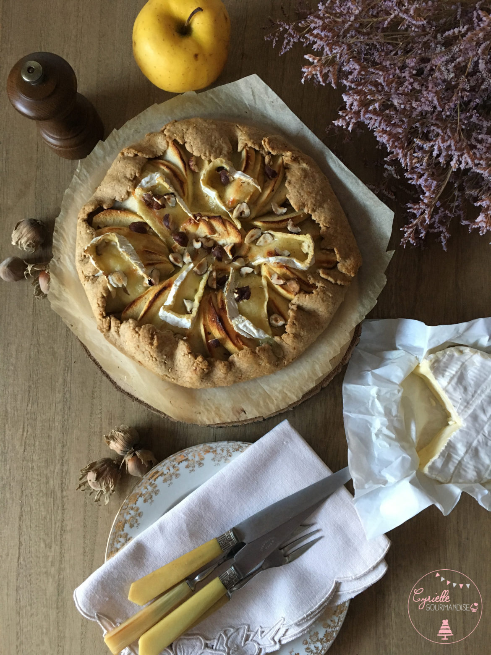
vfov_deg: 61.7
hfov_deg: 48.2
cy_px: 328
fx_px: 548
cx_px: 246
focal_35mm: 29
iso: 200
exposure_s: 1/33
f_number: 2.2
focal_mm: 4.15
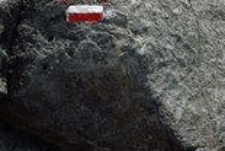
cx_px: 250
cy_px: 28
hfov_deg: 25.6
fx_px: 457
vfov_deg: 18.6
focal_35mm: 73
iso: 200
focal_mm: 27
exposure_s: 1/160
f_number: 18
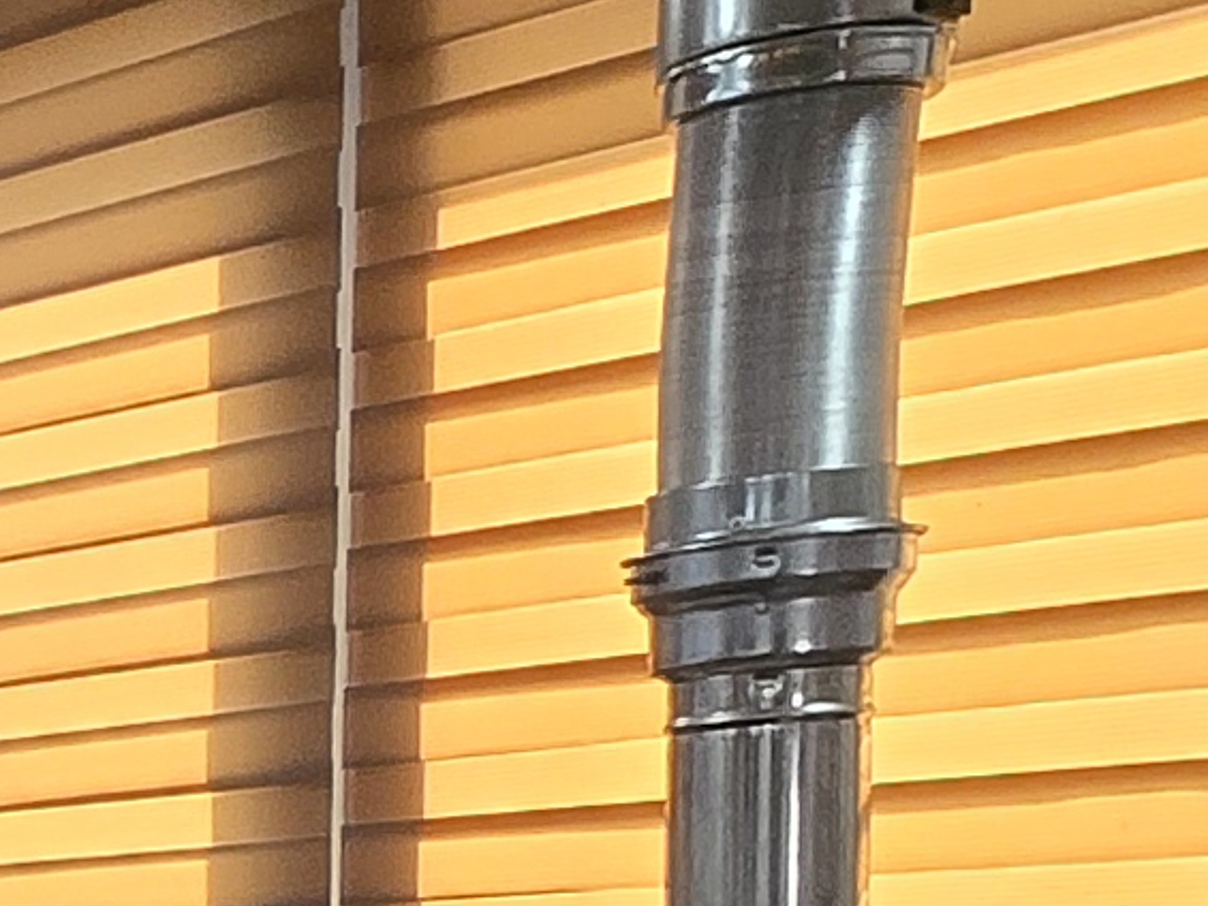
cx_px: -1847
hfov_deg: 13.7
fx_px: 3211
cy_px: 1419
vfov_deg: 14.8
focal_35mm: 92
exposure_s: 1/60
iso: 125
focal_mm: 1.7
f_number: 2.2
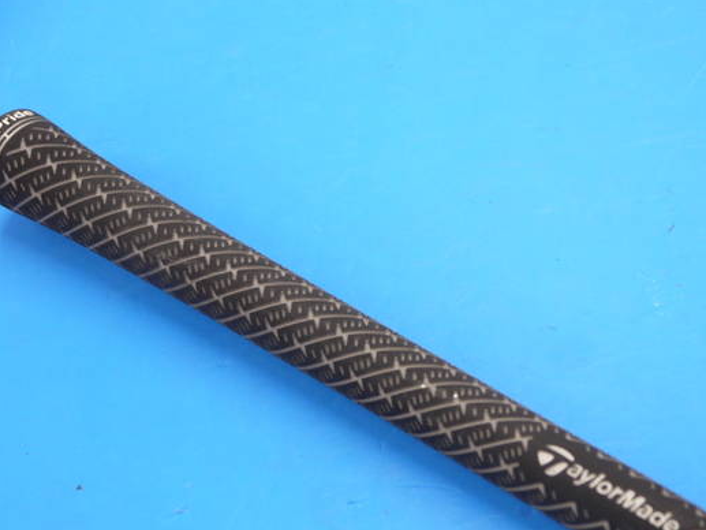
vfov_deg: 14.2
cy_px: 324
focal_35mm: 104
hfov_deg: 18.9
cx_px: 434
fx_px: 2122
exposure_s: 1/80
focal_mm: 42
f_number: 5.6
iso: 640
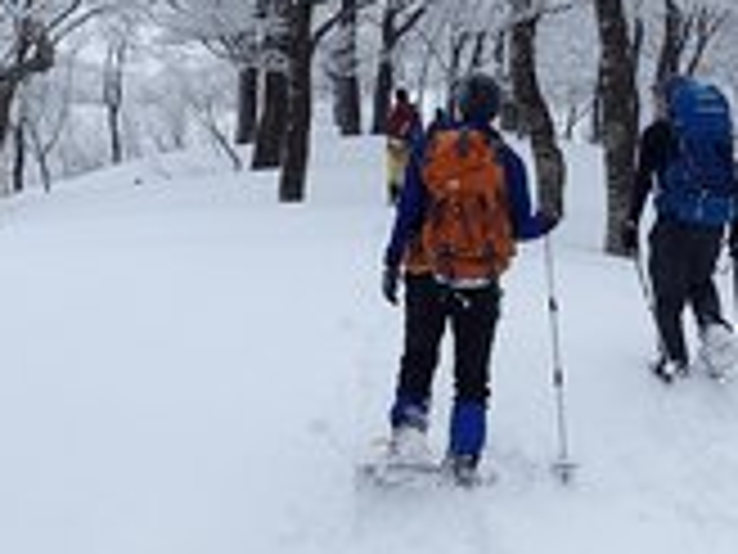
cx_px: 531
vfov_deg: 22.9
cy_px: -23
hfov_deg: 31.3
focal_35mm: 61
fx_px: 1300
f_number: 8
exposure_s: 1/400
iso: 100
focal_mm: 4.5
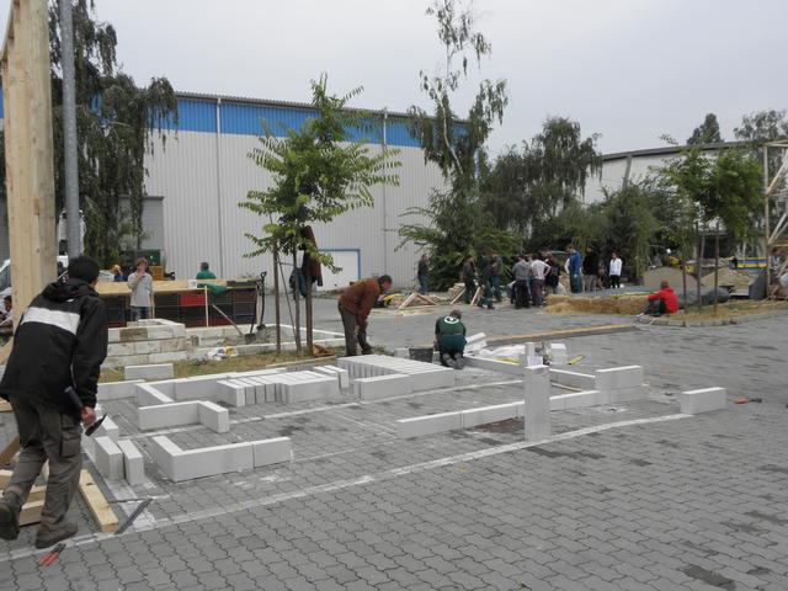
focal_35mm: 32
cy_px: 296
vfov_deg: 44.2
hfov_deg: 56.8
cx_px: 394
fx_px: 728
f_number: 5.6
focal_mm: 5.71
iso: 64
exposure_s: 1/160
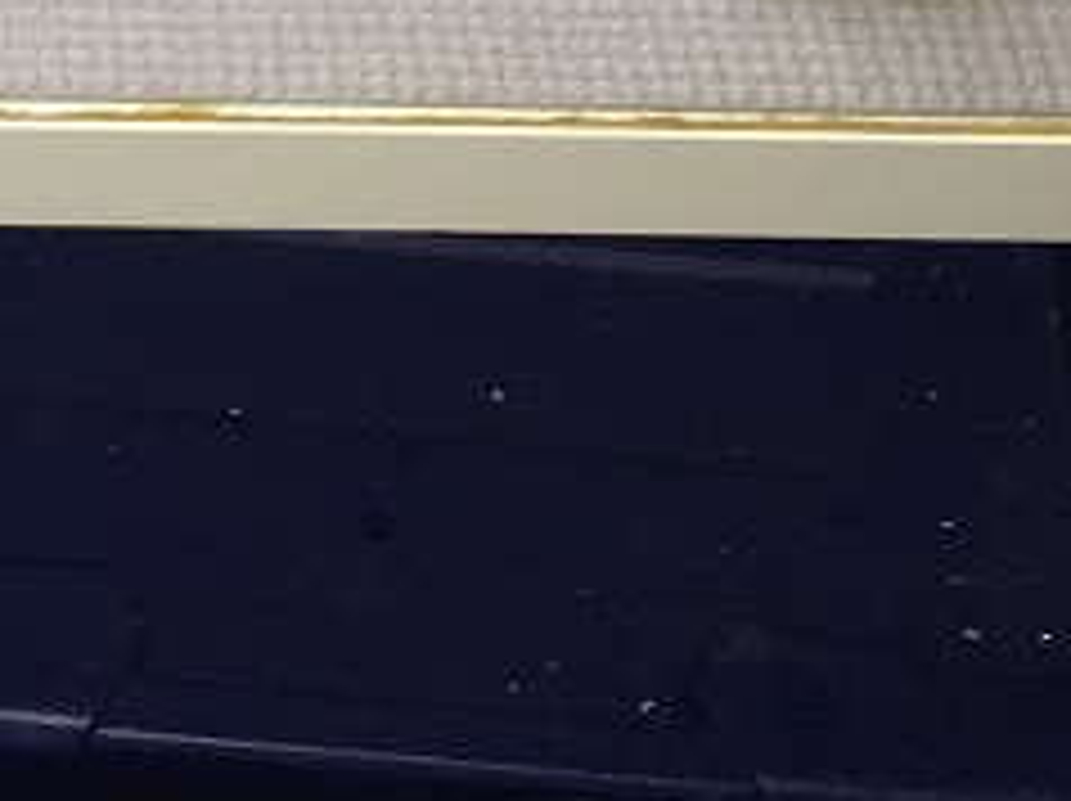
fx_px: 3802
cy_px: -734
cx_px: -360
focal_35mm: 123
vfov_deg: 11.1
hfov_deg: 15.2
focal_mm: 4.15
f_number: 2.2
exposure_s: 1/30
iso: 80
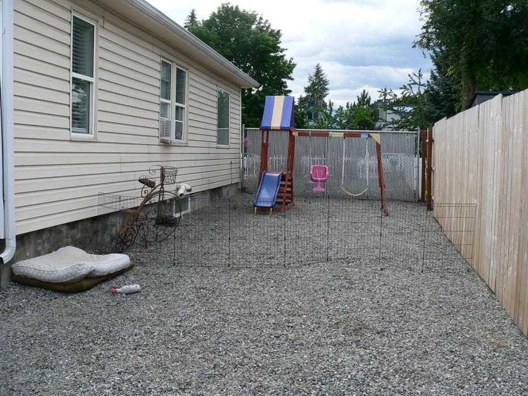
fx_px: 549
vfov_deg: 39.7
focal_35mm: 36
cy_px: 198
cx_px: 264
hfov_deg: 51.3
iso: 80
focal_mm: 6
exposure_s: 1/250
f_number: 4
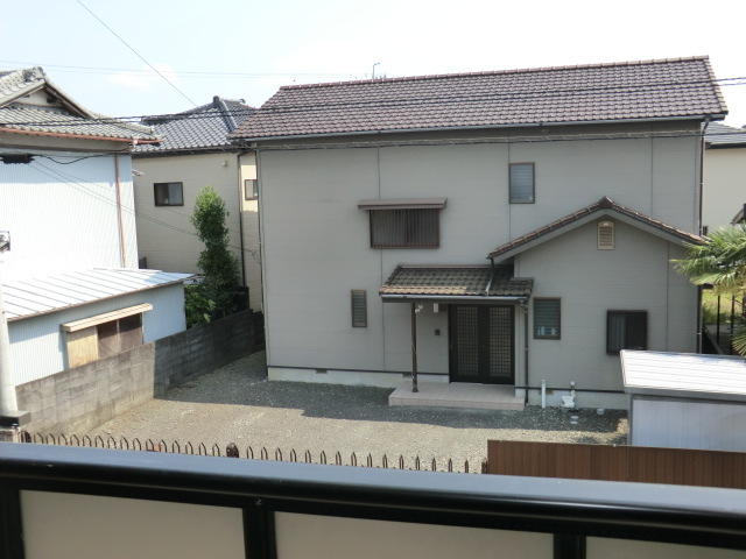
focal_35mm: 34
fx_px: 733
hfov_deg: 54.0
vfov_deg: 41.8
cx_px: 373
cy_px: 280
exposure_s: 1/500
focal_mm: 6.1
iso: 80
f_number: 3.6
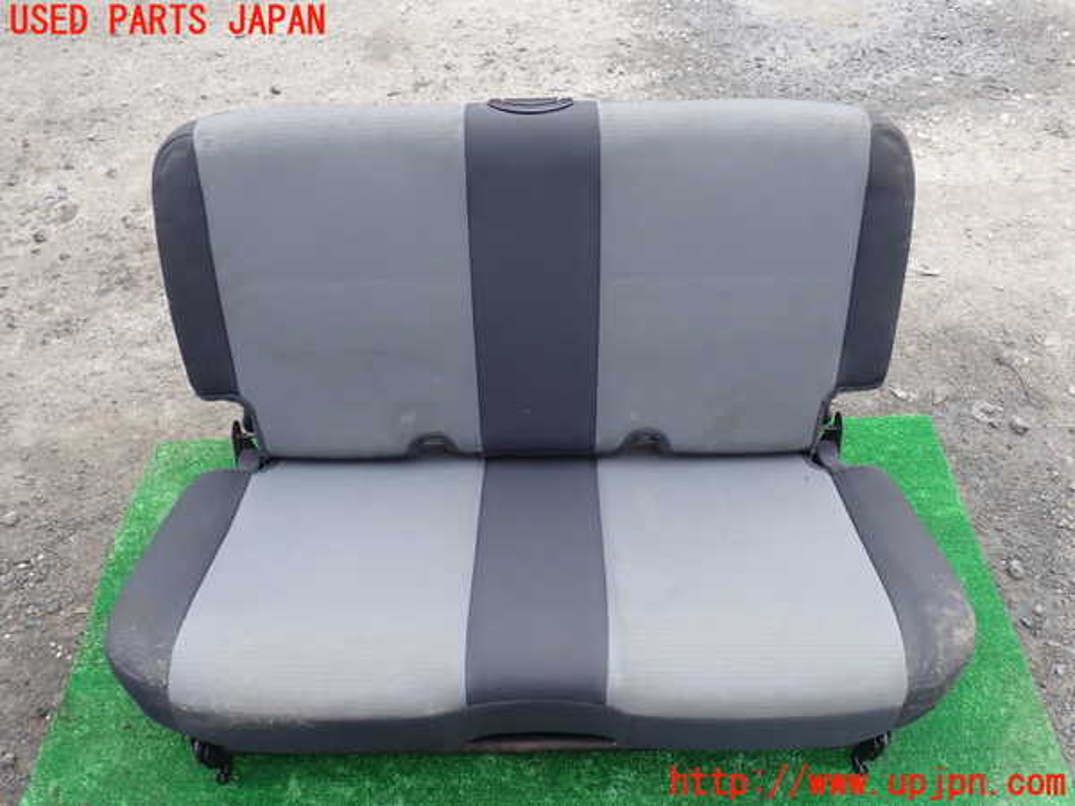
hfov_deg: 60.0
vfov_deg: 46.8
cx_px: 538
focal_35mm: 30
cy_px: 403
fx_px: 932
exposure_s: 1/60
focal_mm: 5.4
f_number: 3.2
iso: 100
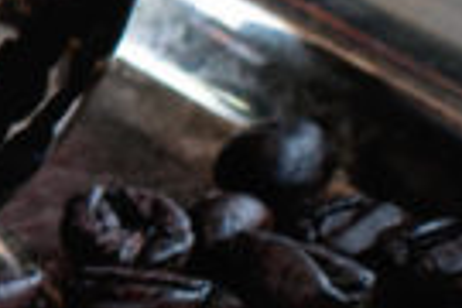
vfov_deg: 2.4
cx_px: -845
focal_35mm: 570
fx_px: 7314
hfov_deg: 3.5
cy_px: -144
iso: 125
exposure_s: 1/6
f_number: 7.1
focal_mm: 50
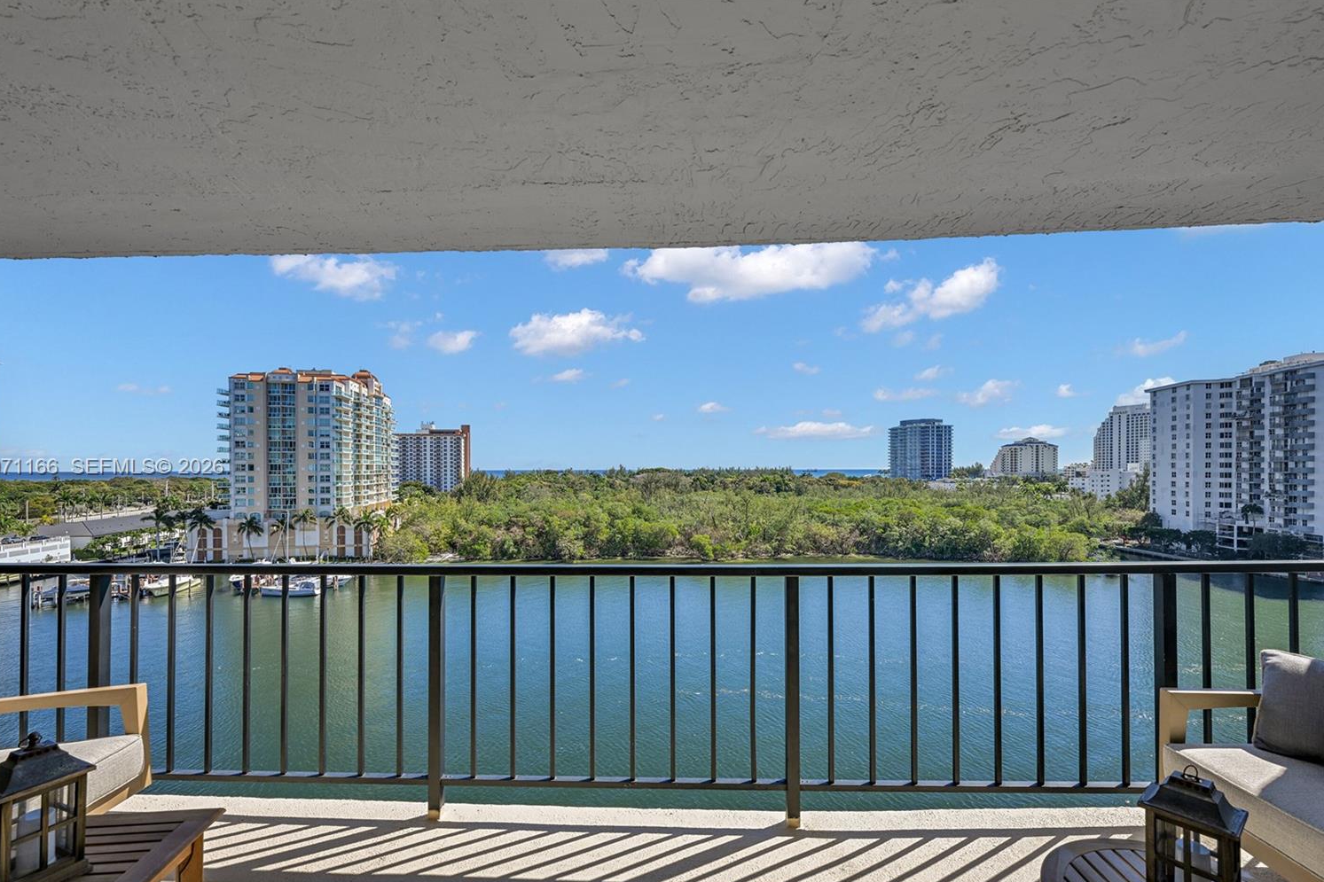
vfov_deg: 77.2
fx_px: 552
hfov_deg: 100.4
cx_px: 657
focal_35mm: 15
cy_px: 468
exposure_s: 1/50
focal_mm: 14
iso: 40
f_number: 8
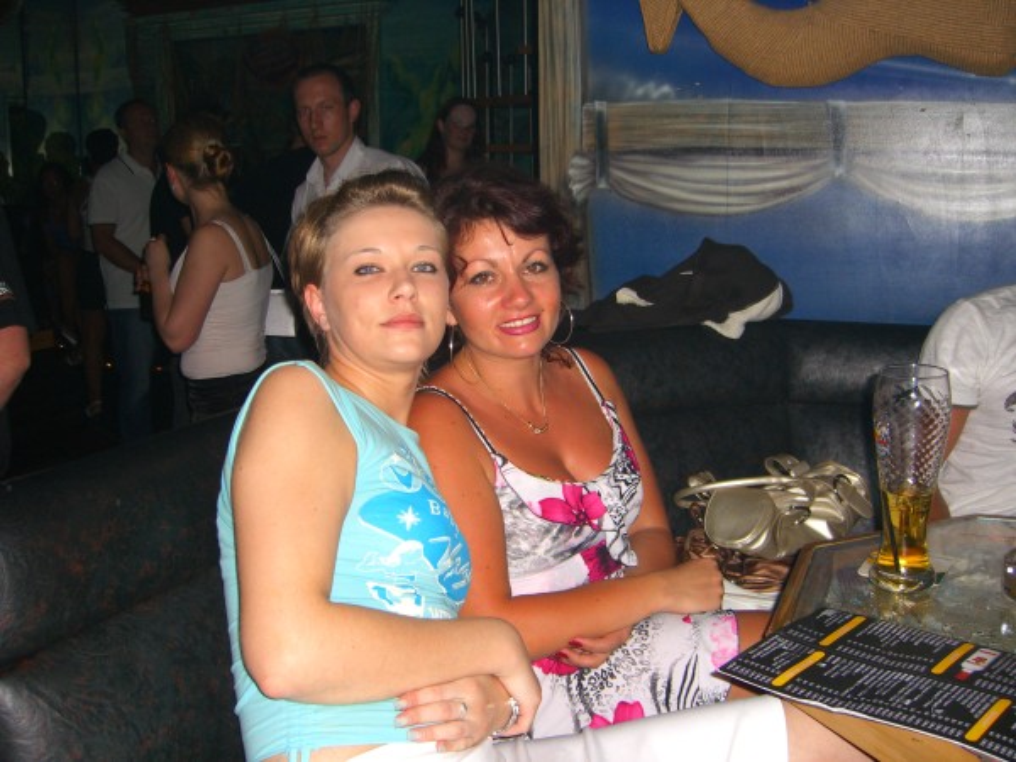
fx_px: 1115
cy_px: 381
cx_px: 508
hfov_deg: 49.0
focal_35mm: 38
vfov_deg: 37.7
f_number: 2.8
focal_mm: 7.9
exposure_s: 1/60
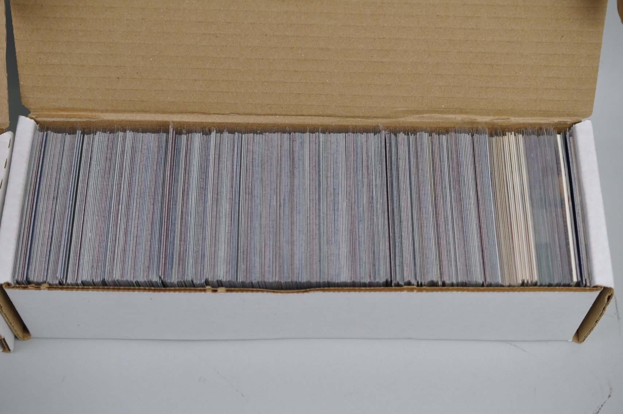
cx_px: 312
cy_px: 207
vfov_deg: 22.6
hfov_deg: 33.4
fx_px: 1037
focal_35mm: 60
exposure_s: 1/60
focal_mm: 40
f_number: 4
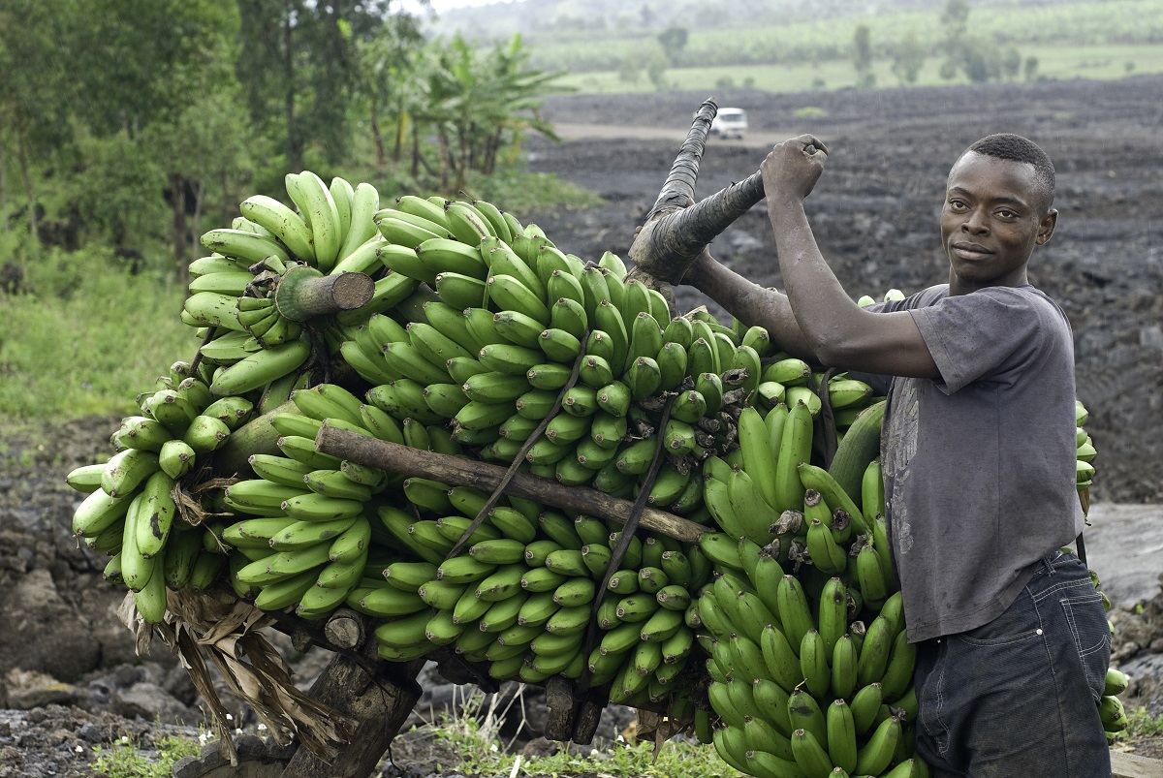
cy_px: 389
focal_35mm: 75
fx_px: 2426
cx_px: 582
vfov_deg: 18.2
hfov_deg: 27.0
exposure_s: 1/100
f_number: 5
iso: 200
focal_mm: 50
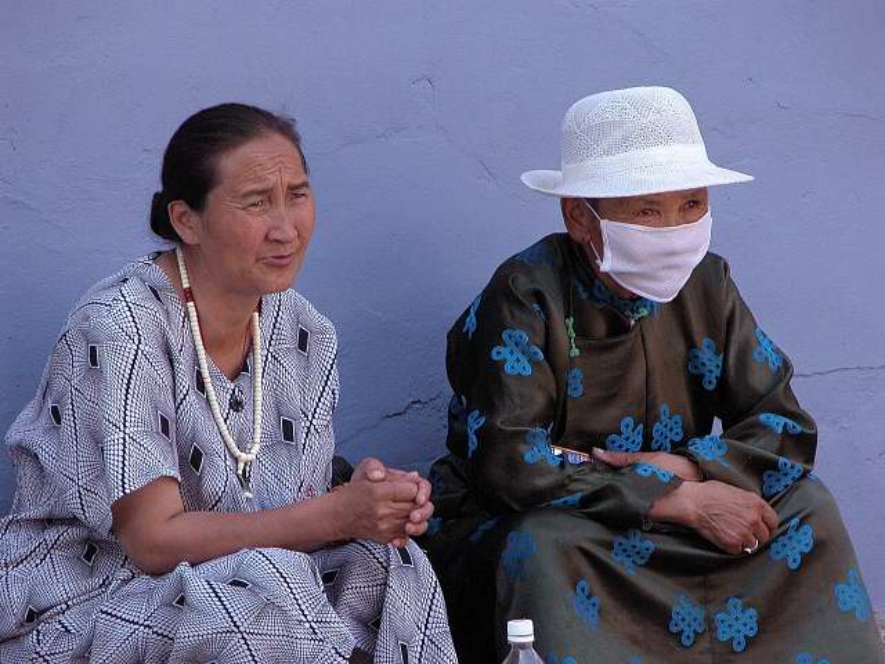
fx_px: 7159
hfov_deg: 7.1
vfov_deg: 5.3
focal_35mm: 280
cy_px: 332
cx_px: 442
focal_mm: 71.2
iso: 200
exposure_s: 1/125
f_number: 5.3
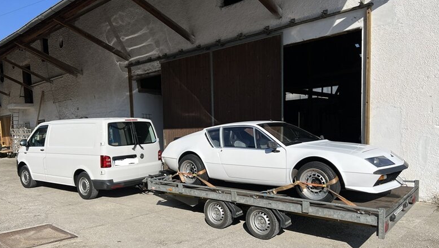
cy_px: 158
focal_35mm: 29
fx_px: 338
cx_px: 217
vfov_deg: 39.9
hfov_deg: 66.0
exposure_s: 1/7463
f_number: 1.5
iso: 50
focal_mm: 5.7
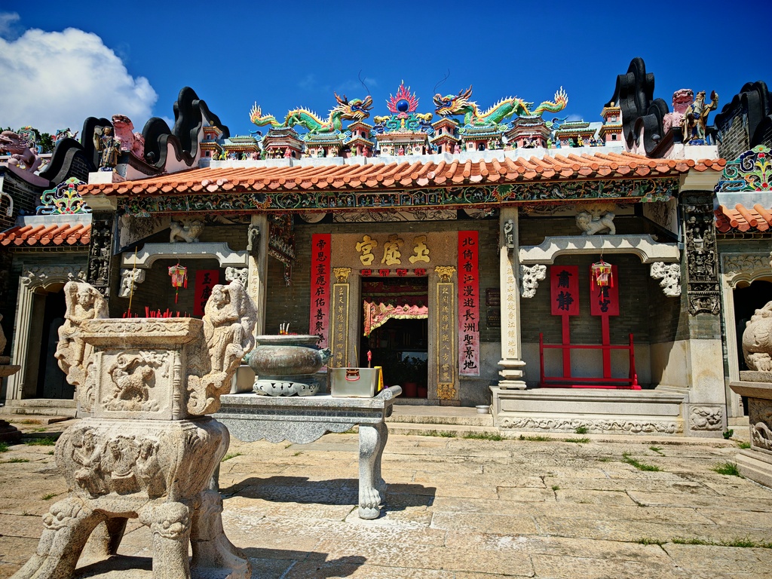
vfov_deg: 56.8
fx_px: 535
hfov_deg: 71.6
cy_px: 290
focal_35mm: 24
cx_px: 386
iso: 100
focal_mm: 6.83
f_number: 2
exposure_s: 1/6000
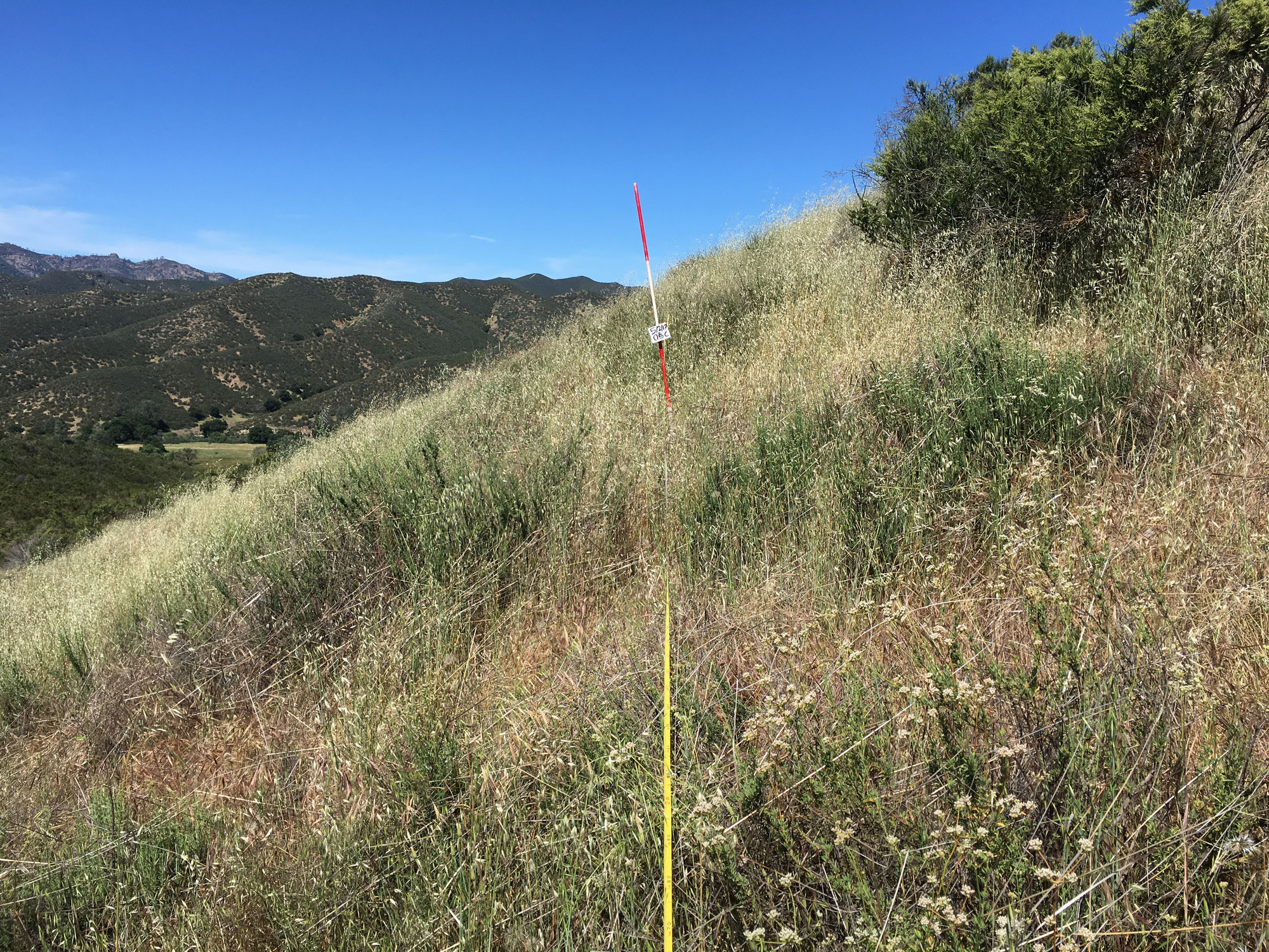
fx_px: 1063
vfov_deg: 48.2
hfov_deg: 61.7
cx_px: 634
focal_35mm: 29
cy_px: 476
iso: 25
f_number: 2.2
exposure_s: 1/1900
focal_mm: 4.15
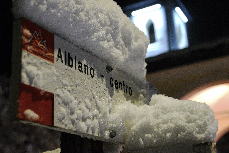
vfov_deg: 22.6
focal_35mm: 60
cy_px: 76
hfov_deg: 33.4
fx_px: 382
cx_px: 114
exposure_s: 1/60
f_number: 4.2
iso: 3200
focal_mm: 40
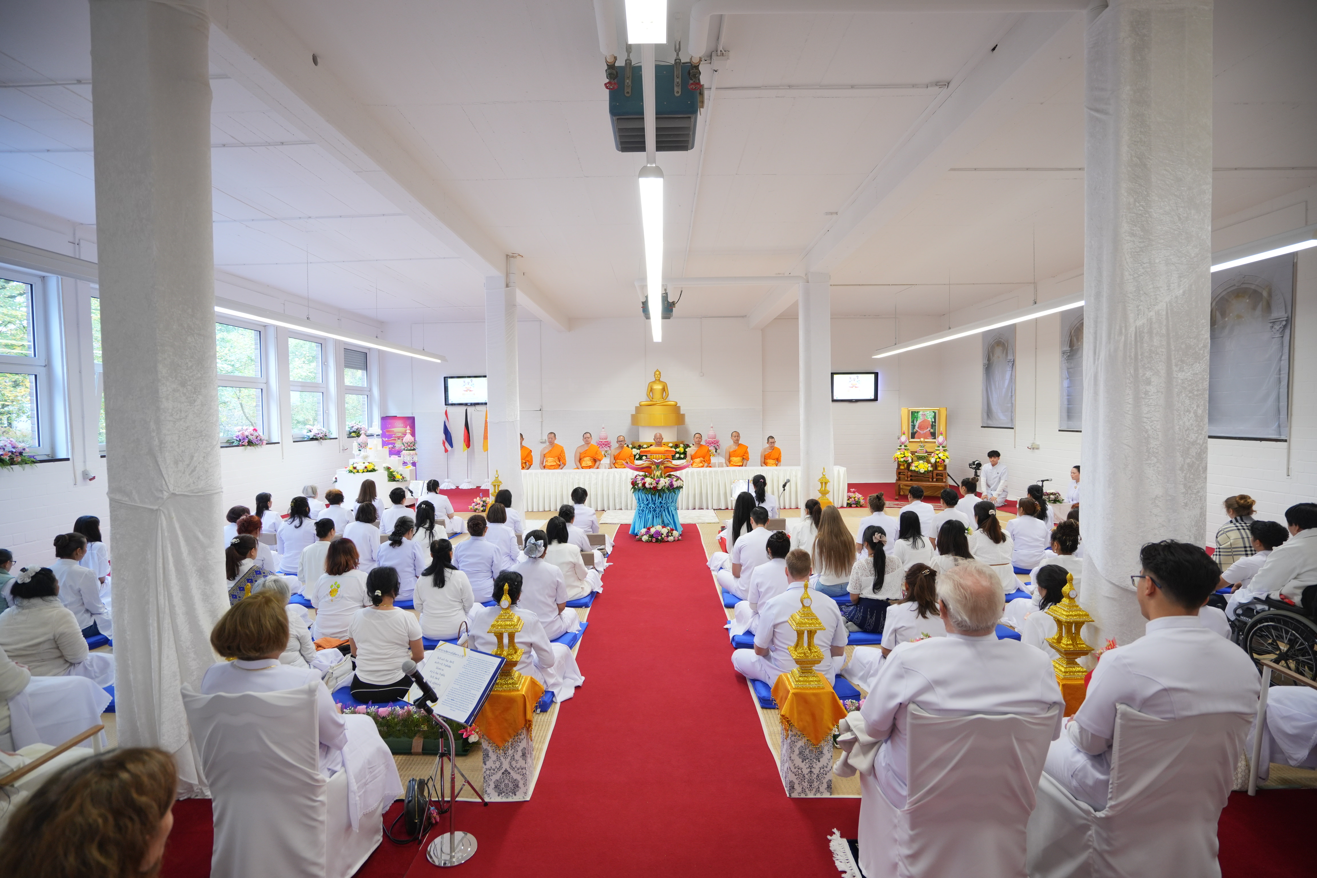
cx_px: 658
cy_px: 439
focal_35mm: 16
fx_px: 585
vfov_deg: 73.7
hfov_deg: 96.7
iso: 500
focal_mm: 16
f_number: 4
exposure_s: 1/30
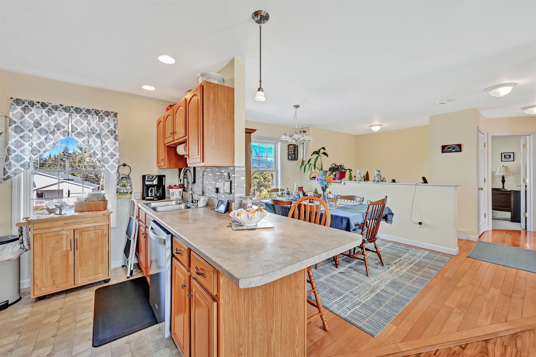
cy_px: 178
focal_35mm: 14
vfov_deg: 81.2
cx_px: 268
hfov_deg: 104.3
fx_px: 208
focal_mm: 14
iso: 2000
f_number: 14
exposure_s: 1/20
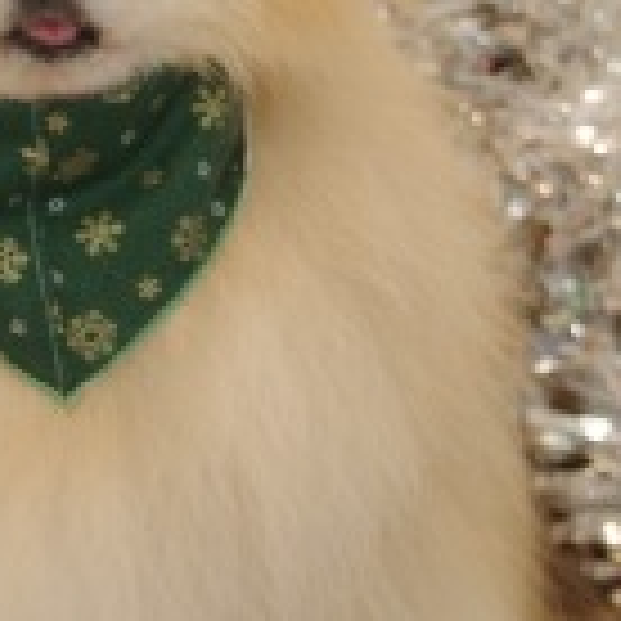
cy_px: 207
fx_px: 3187
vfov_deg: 11.1
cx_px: 104
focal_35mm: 157
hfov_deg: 11.1
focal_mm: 43
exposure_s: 1/80
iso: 800
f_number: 2.8
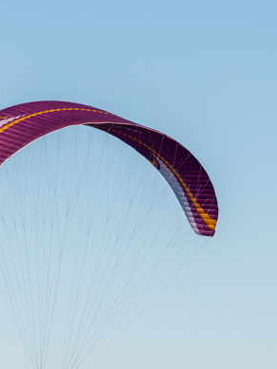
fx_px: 2506
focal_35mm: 235
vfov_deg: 8.4
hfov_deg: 6.3
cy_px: 240
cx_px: 96
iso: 280
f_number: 8
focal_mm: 120
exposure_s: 1/800
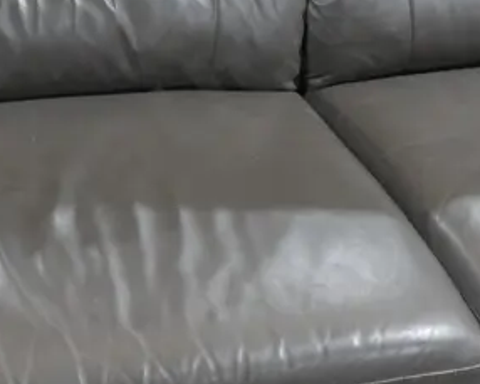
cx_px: 205
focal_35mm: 98
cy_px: 95
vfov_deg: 15.6
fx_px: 1393
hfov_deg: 19.5
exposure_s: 1/60
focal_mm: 14
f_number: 3.5
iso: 800
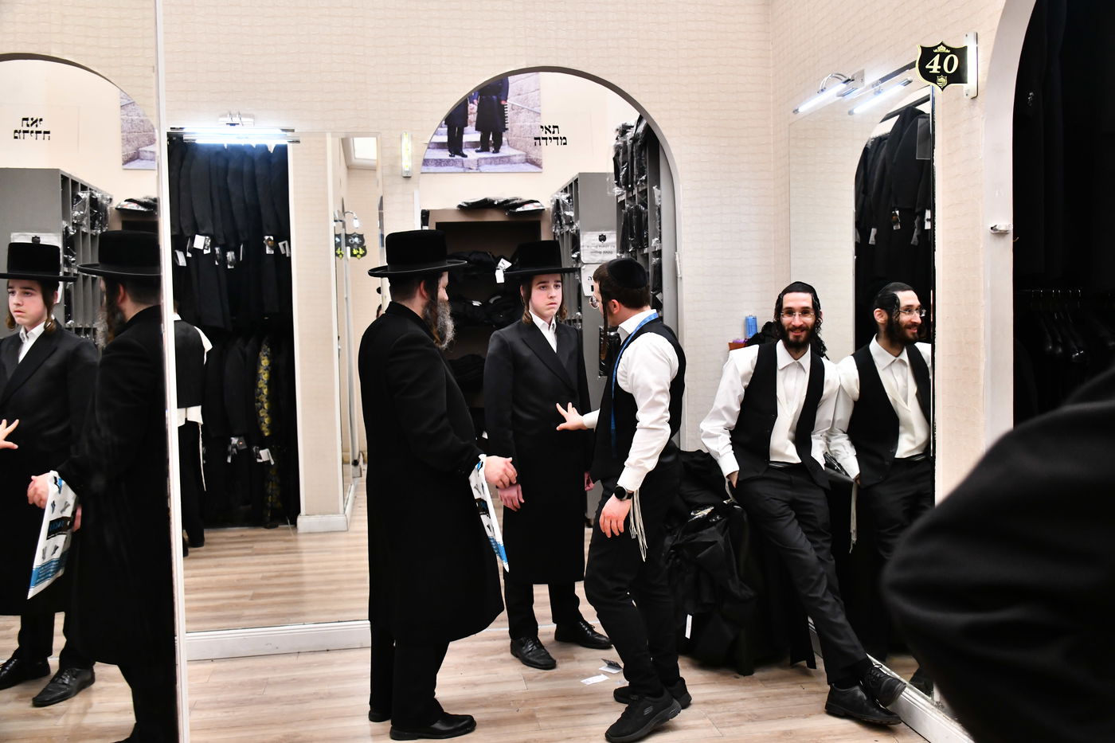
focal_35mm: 32
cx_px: 558
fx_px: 991
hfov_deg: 58.7
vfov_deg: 41.1
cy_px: 372
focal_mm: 32
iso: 2500
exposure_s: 1/160
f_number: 5.6
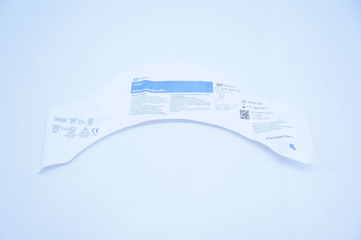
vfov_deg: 47.8
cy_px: 120
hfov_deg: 67.4
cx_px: 180
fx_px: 270
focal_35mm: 27
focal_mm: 18
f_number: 8
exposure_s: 1/100
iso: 800
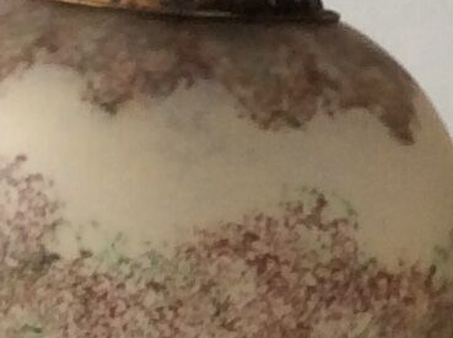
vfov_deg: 6.4
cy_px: 623
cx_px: 697
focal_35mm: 225
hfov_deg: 8.6
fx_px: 2938
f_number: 2.4
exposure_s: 1/33
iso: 40
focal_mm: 3.3
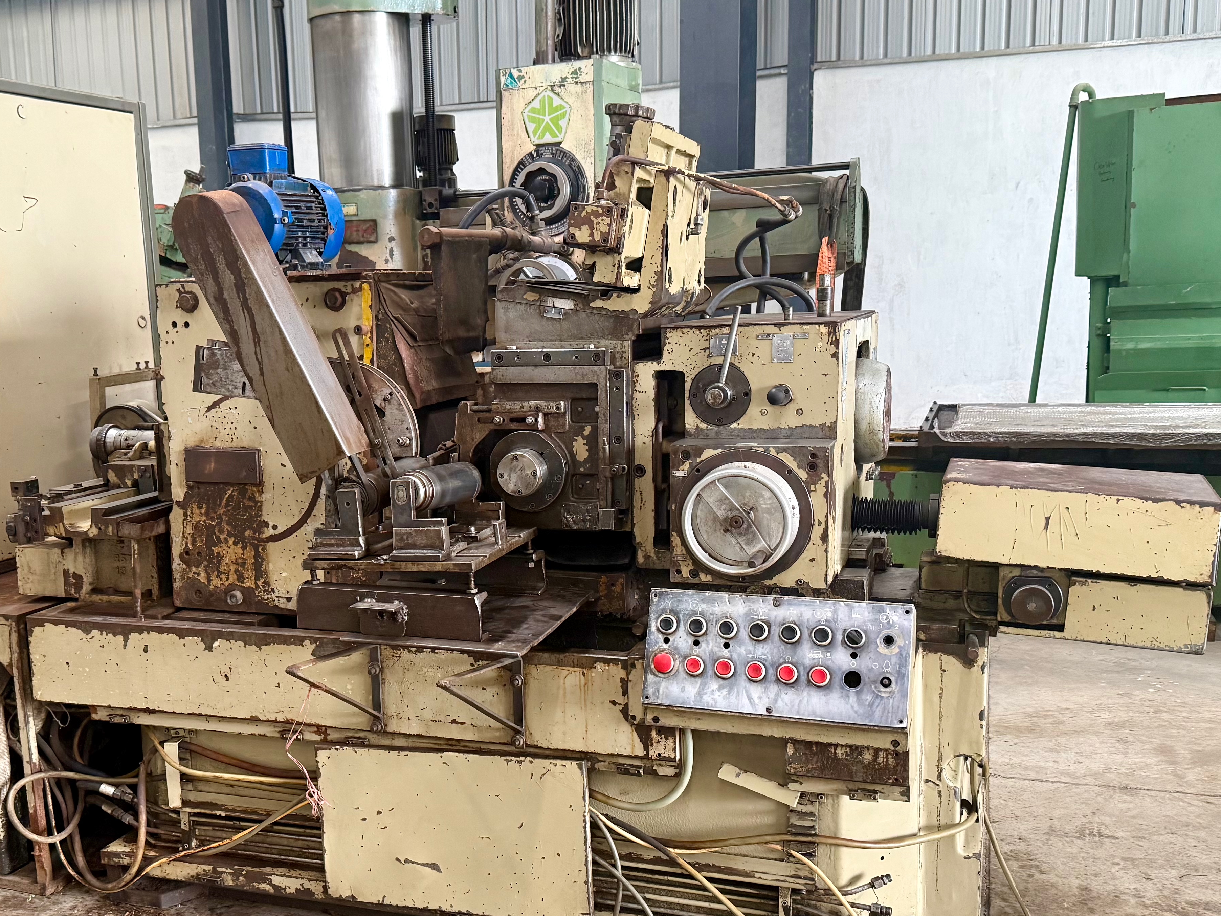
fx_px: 1340
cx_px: 481
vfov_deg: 37.6
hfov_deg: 48.6
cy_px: 533
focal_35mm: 38
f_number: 1.78
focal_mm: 6.76
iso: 250
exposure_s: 1/60
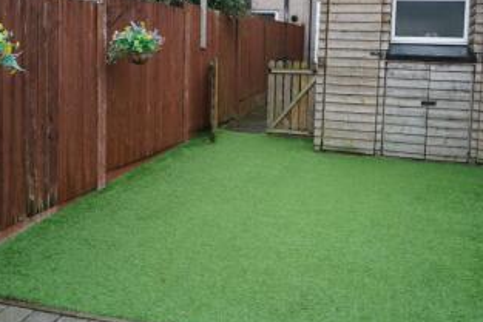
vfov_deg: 34.5
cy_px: 87
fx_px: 510
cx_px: 261
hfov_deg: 50.6
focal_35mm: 38
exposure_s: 1/160
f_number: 4
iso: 640
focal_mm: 25
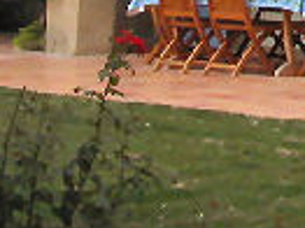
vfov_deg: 7.0
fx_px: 1787
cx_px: 666
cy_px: -290
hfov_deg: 9.0
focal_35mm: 203
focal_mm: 7.8
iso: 100
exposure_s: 1/250
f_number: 8
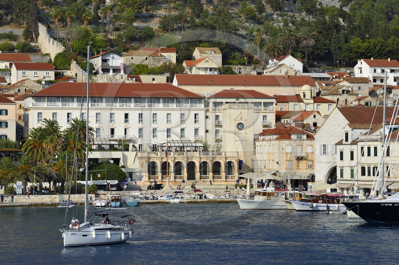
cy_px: 132
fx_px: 1440
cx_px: 200
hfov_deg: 15.8
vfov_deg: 10.5
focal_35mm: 130
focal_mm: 130
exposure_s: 1/1000
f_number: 9
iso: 200
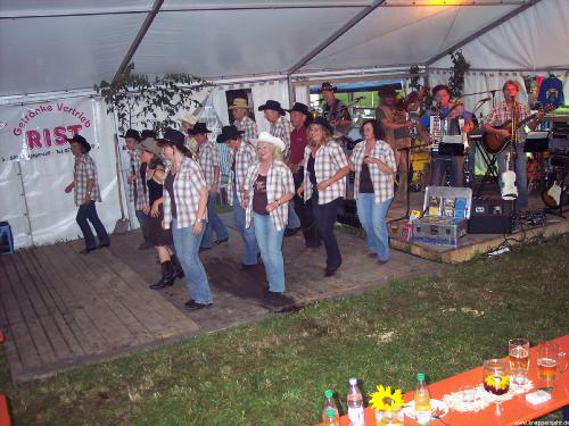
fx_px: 641
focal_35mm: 39
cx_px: 284
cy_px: 213
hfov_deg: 47.9
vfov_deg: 36.8
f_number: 2.8
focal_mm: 8
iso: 140
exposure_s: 1/60
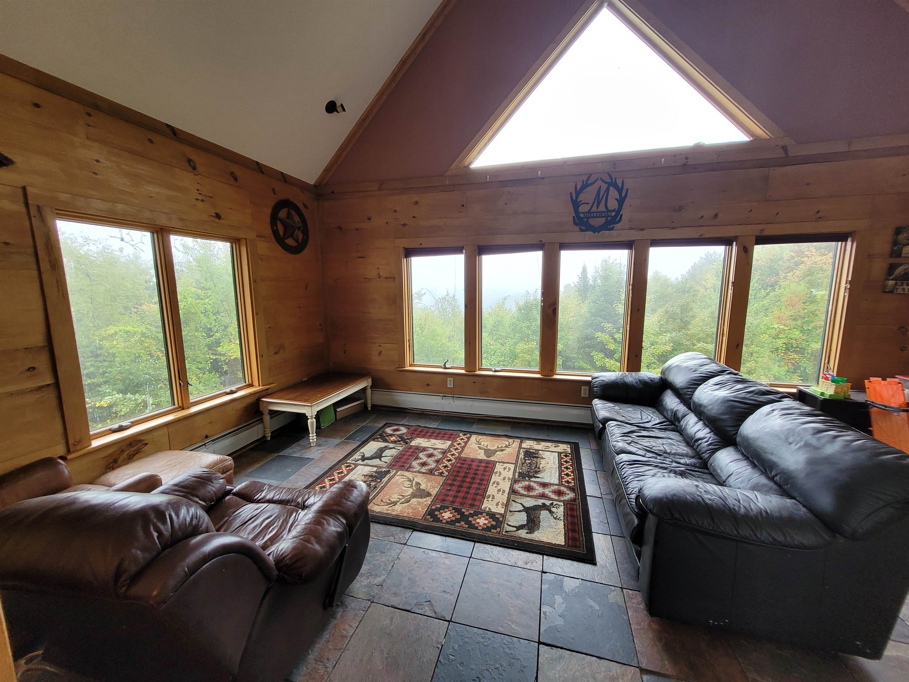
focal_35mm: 13
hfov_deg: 106.2
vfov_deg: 89.9
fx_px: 341
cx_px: 454
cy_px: 341
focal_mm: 1.74
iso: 64
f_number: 2.2
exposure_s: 1/60
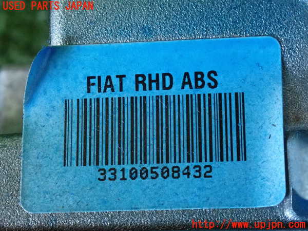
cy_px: 116
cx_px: 154
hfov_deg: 19.6
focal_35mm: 100
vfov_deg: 14.8
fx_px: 890
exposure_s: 1/125
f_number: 4.9
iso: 2000
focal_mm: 18
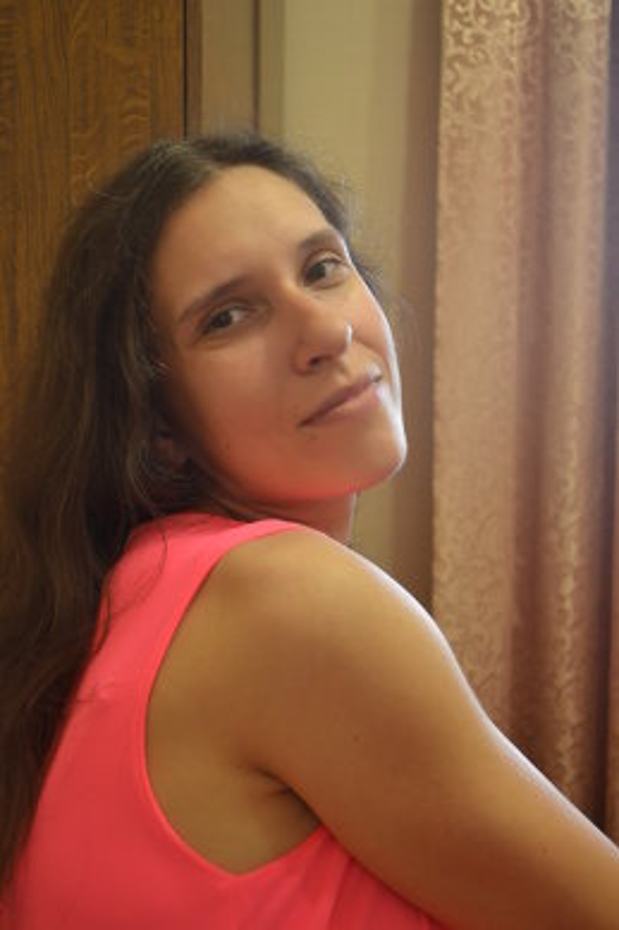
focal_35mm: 48
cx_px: 310
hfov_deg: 28.1
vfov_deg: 41.1
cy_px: 465
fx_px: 1239
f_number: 4.8
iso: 1000
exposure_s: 1/15
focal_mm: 32
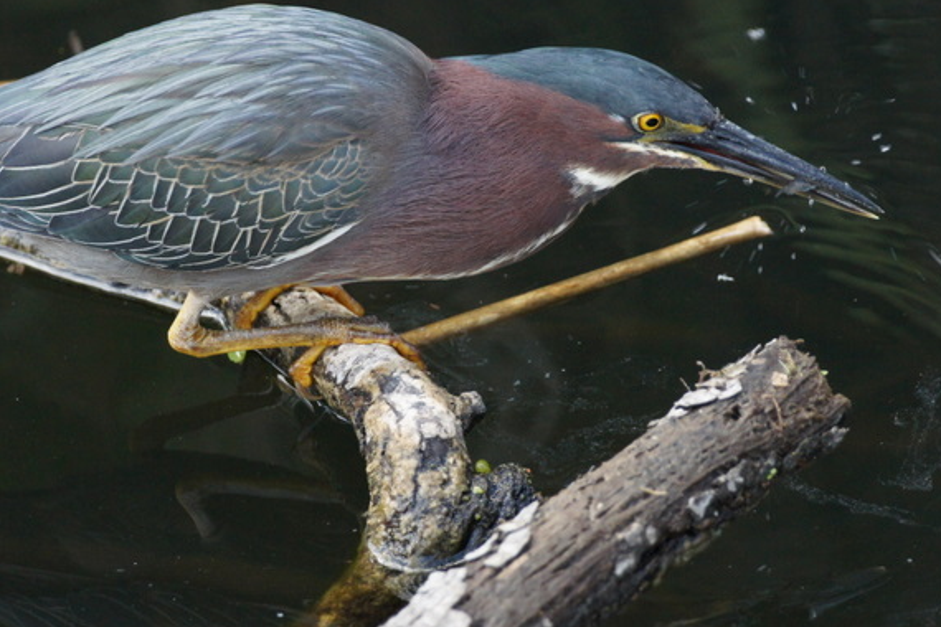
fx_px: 14637
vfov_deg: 2.5
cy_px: 269
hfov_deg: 3.7
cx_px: 467
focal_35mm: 560
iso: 1600
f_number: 5.6
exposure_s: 1/500
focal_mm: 280
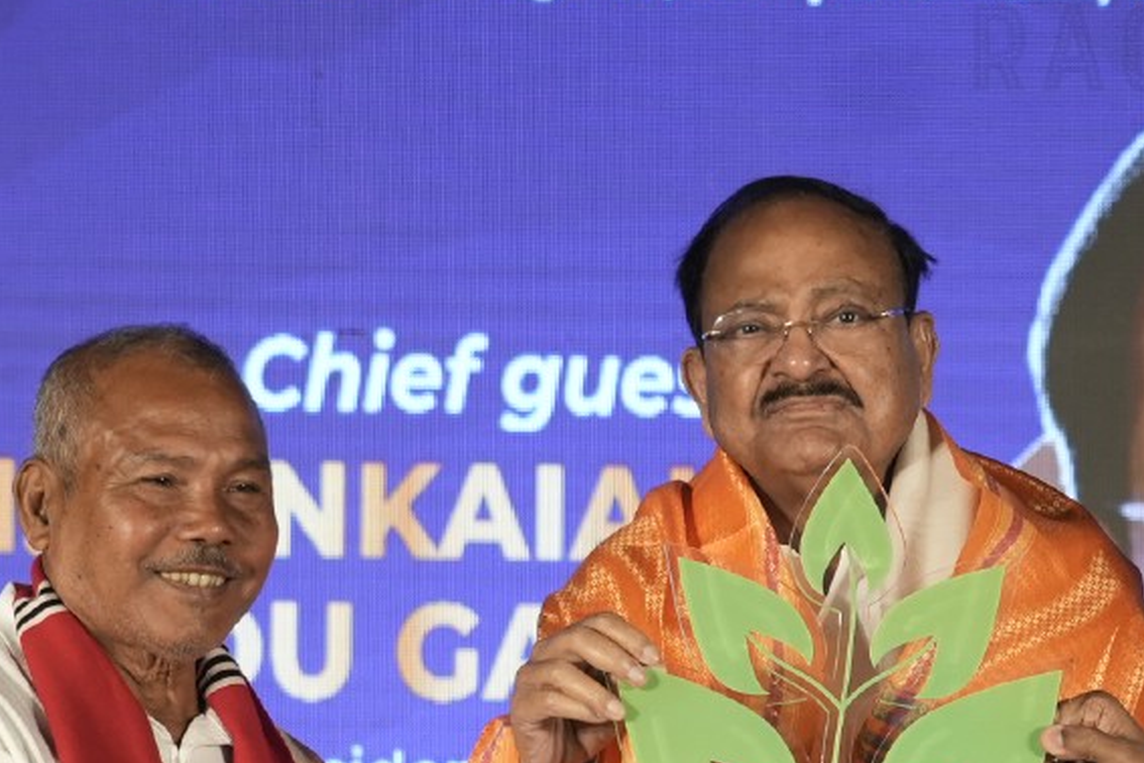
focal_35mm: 217
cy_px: 756
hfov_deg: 9.5
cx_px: 766
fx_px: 6895
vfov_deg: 6.3
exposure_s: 1/250
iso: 800
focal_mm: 59
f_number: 4
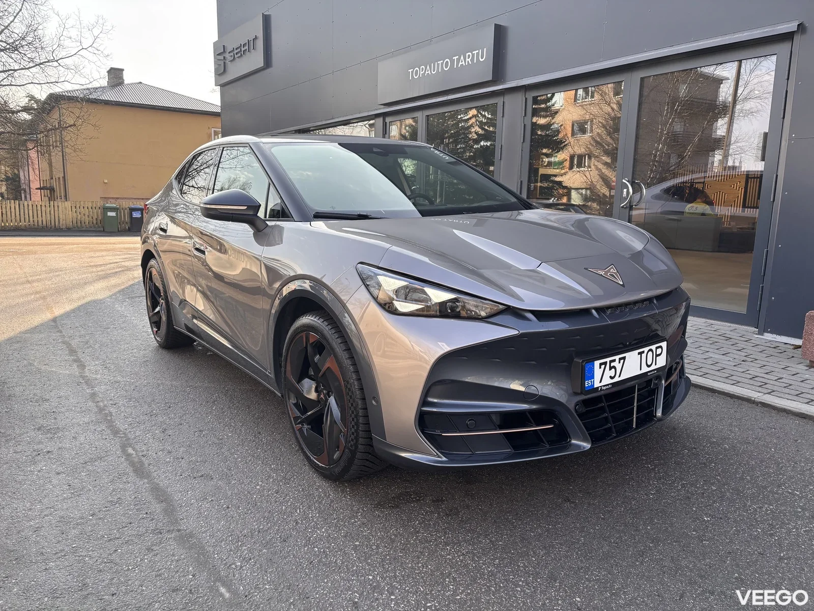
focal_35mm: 26
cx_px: 407
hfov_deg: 67.3
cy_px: 306
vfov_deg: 53.1
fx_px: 611
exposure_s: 1/574
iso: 50
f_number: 1.6
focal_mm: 5.96
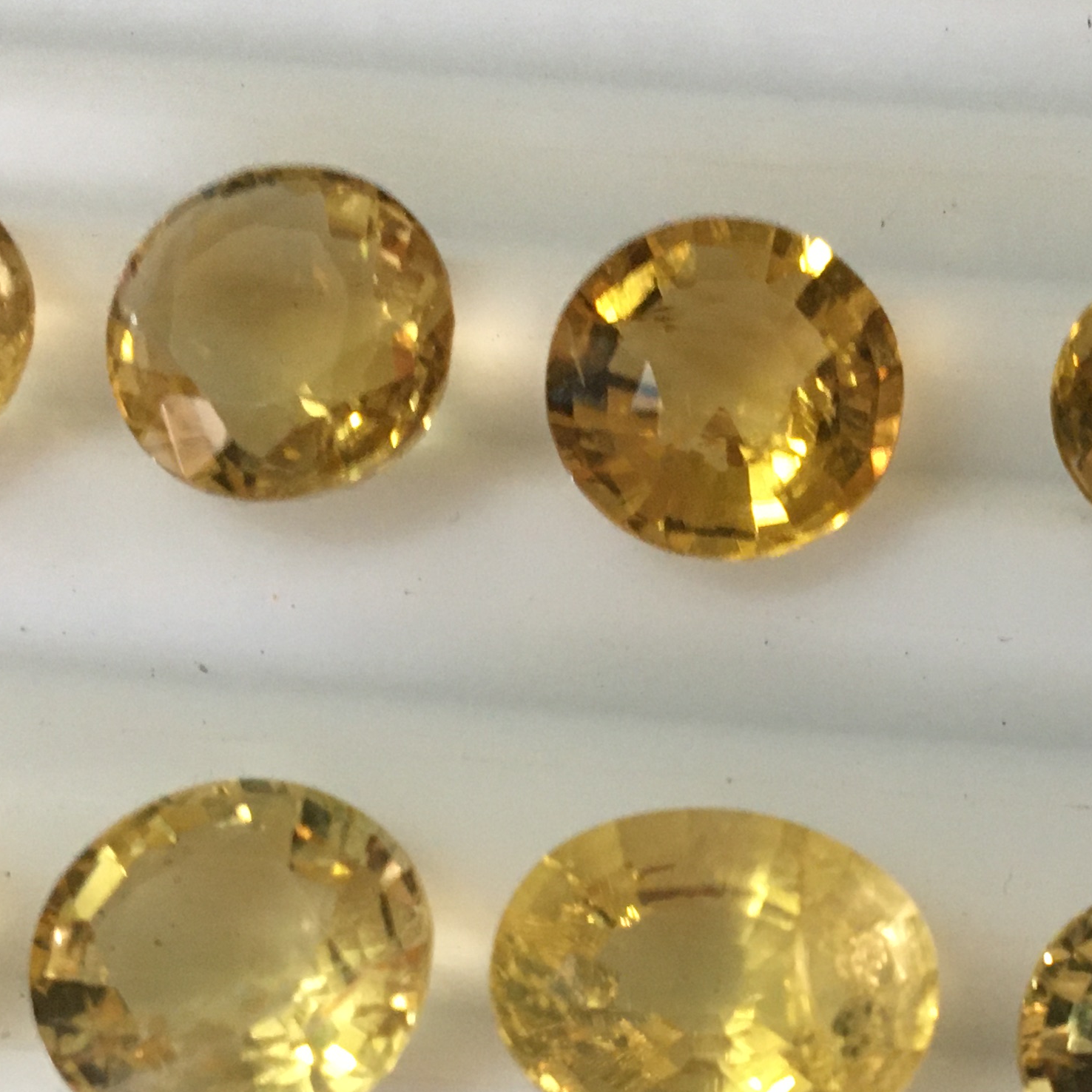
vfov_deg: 24.4
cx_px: 798
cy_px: 805
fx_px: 2498
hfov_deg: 24.4
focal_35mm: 70
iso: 160
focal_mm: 4.15
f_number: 2.2
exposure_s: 1/33
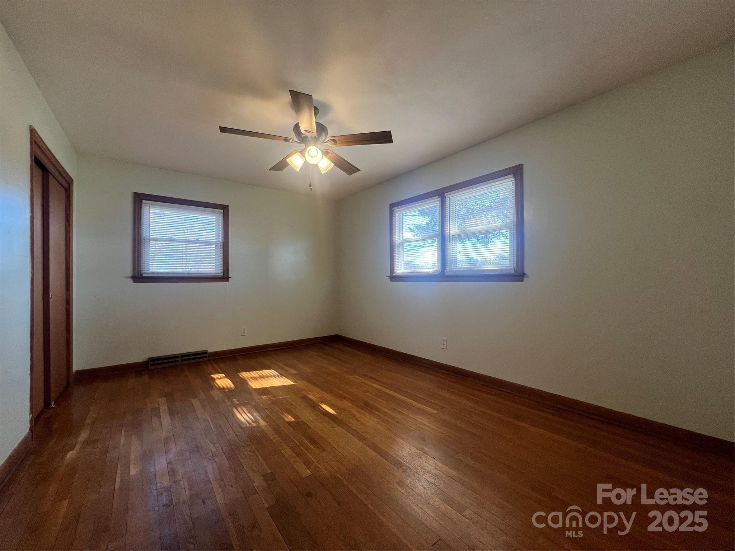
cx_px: 368
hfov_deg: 106.2
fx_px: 276
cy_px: 276
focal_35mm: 13
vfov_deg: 89.9
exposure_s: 1/120
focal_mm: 1.57
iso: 100
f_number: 1.8
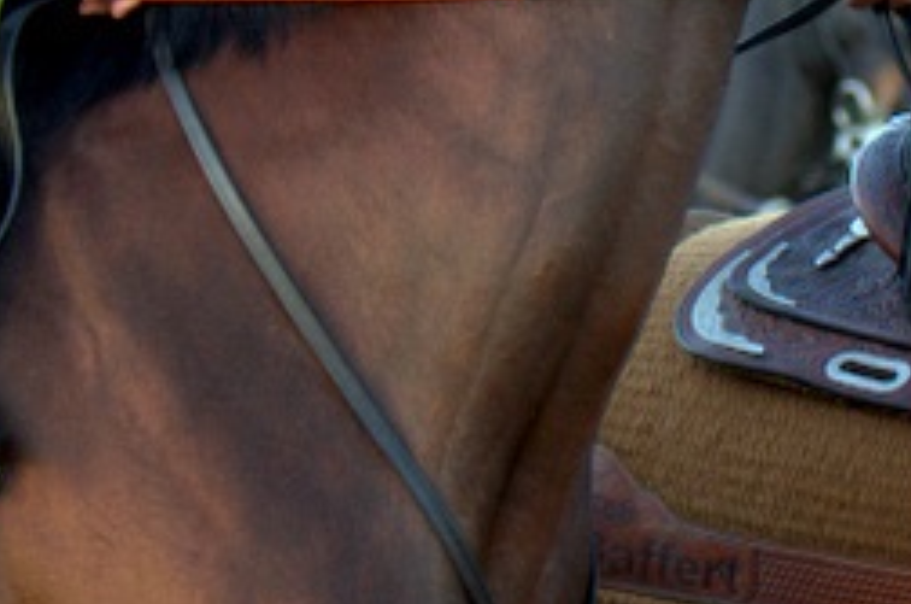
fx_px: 9396
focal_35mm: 372
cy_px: -13
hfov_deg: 5.5
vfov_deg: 3.7
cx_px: 777
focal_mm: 78
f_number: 2.8
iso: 800
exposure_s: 1/500
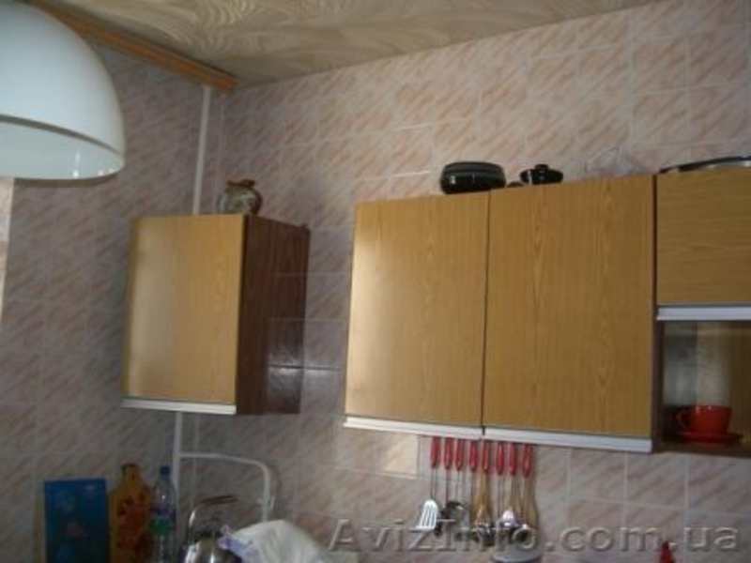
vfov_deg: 37.7
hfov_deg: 49.0
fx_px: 824
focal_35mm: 38
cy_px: 282
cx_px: 376
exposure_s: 1/100
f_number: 2.8
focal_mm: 7.9
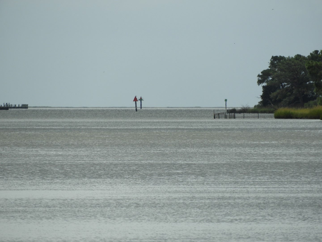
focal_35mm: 900
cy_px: 121
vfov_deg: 1.7
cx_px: 161
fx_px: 8372
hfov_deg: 2.2
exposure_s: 1/1000
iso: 100
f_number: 5.6
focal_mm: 161.2
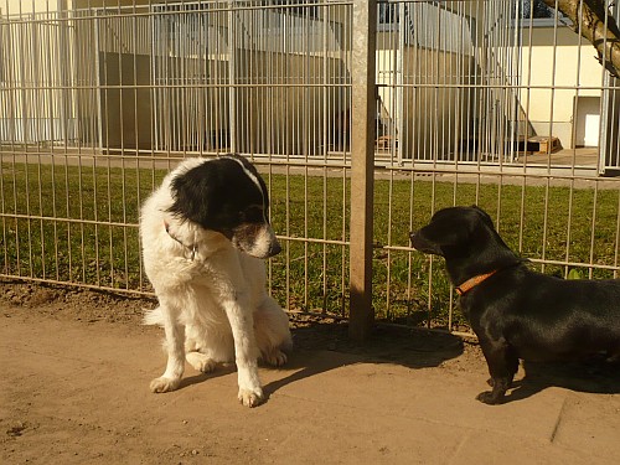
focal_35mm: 44
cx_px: 310
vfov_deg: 32.9
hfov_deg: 42.9
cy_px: 232
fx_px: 788
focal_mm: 5.8
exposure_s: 1/320
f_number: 8
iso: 100
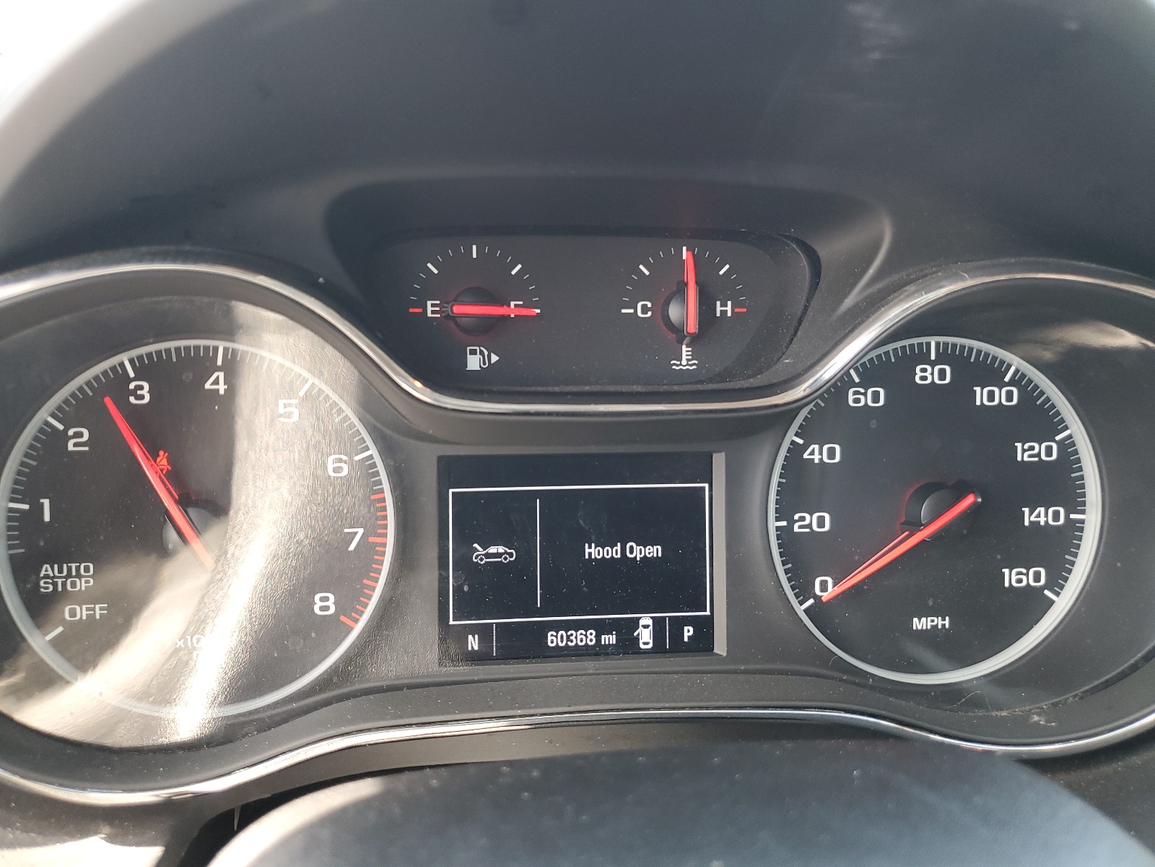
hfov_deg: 67.3
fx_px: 868
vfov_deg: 53.1
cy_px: 434
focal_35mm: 26
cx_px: 578
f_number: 1.5
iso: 72
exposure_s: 1/60.2
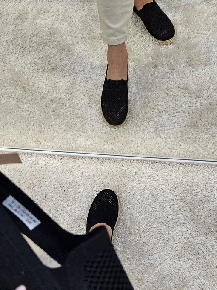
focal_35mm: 44
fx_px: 368
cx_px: 110
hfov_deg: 32.9
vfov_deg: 42.1
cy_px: 202
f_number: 1.8
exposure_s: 1/100
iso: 320
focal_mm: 5.4
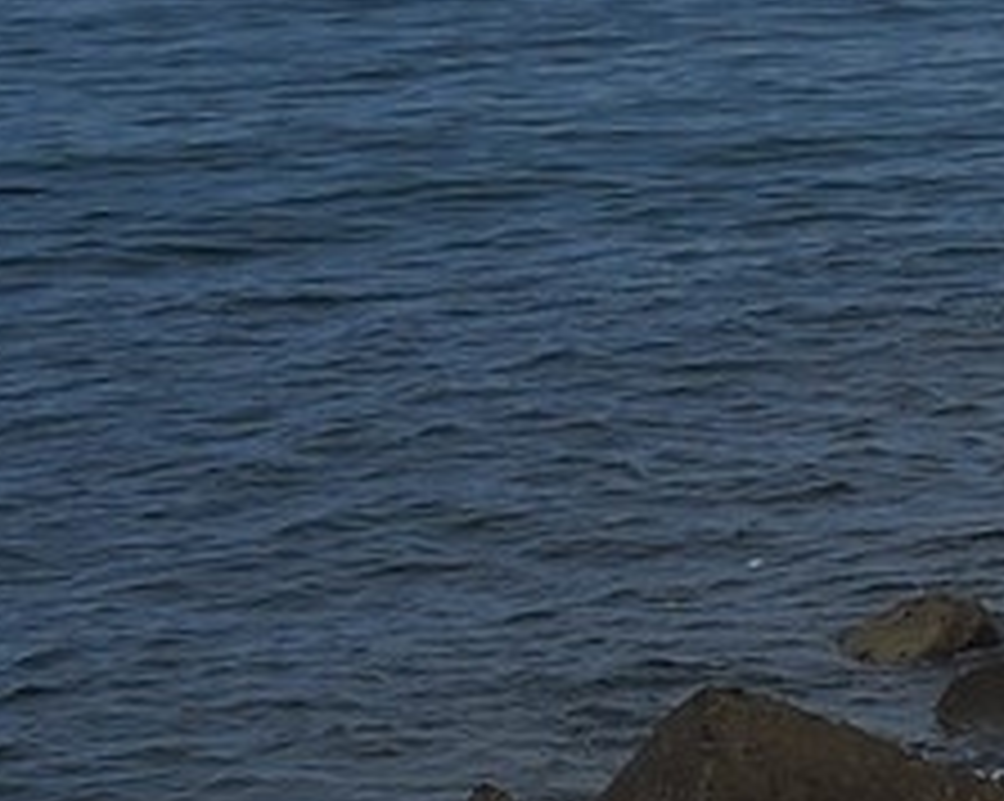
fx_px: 7600
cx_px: 3062
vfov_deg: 6.0
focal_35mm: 256
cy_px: -513
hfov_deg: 6.8
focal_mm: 38
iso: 200
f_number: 14
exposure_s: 1/250
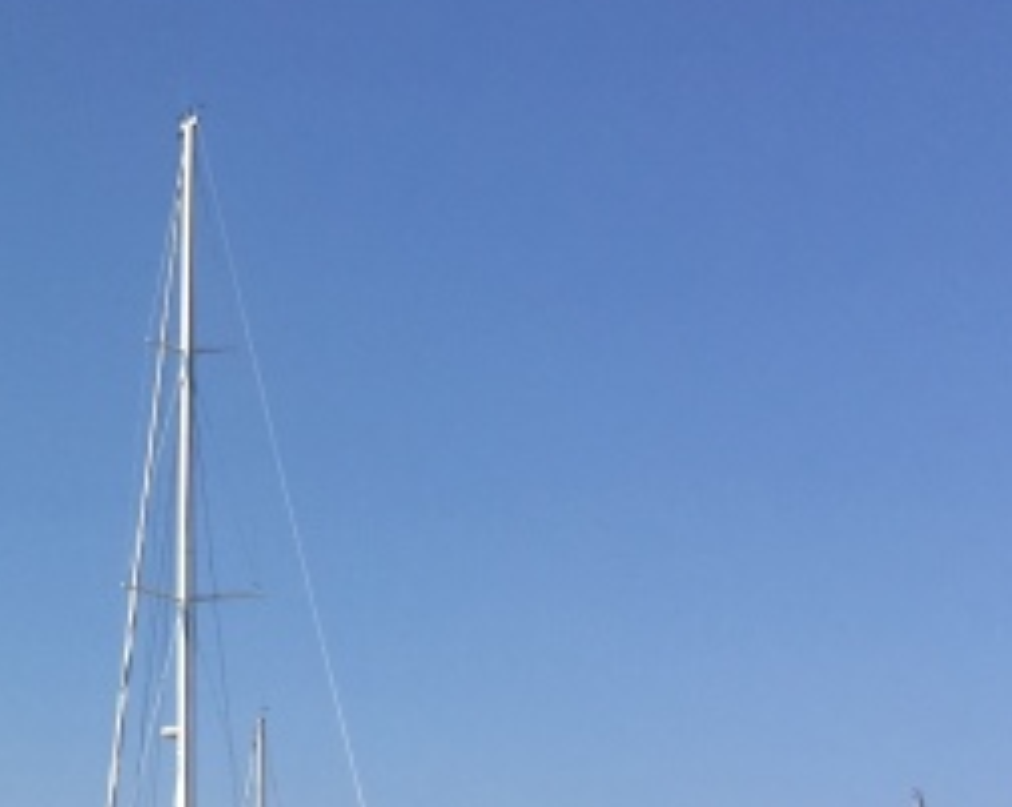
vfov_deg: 16.8
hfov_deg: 19.4
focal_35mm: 90
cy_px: 759
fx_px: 2692
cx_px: -353
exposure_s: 1/2825
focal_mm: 4.15
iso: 32
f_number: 2.2
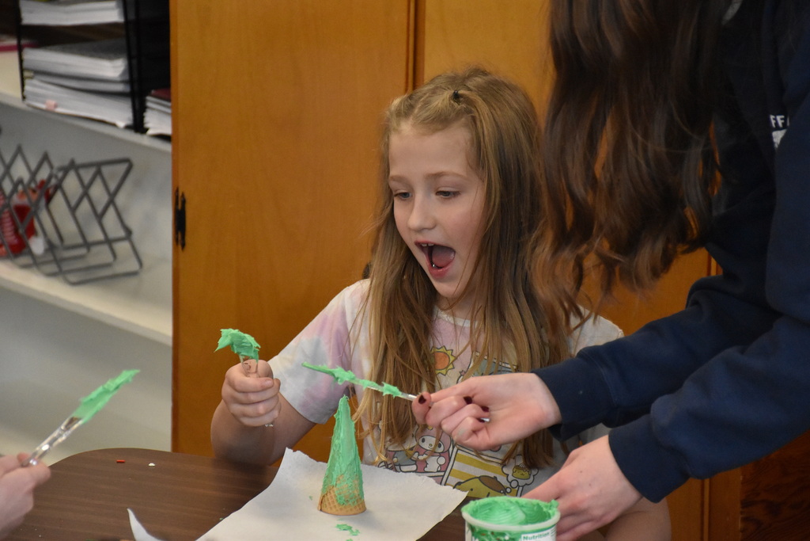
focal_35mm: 135
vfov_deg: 10.2
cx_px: 405
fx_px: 3038
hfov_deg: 15.2
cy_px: 270
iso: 4000
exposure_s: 1/400
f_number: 5.3
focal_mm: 90
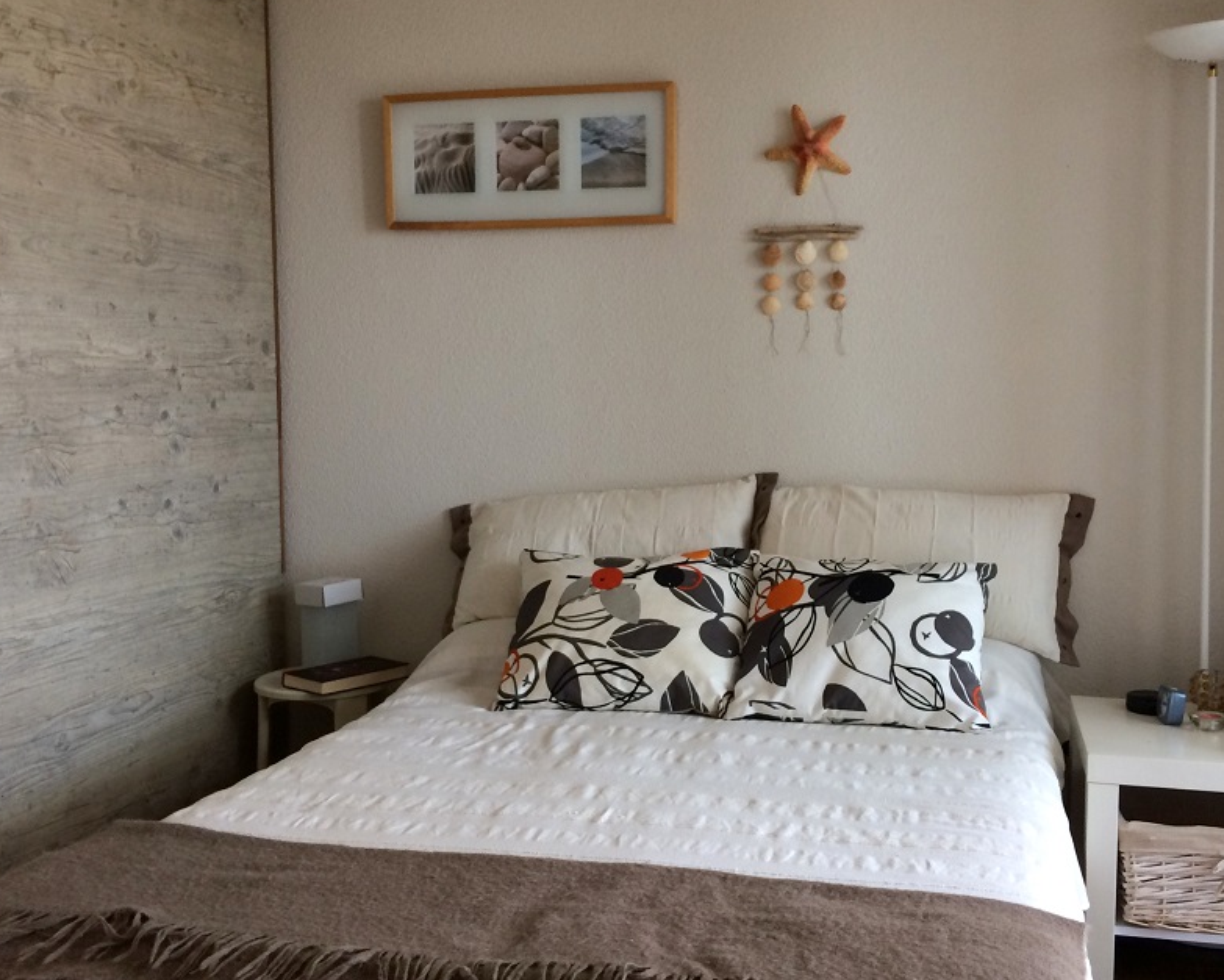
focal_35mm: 37
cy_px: 480
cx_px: 652
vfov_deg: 40.2
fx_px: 1341
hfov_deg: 49.0
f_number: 2.2
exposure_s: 1/33
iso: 50
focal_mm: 4.15
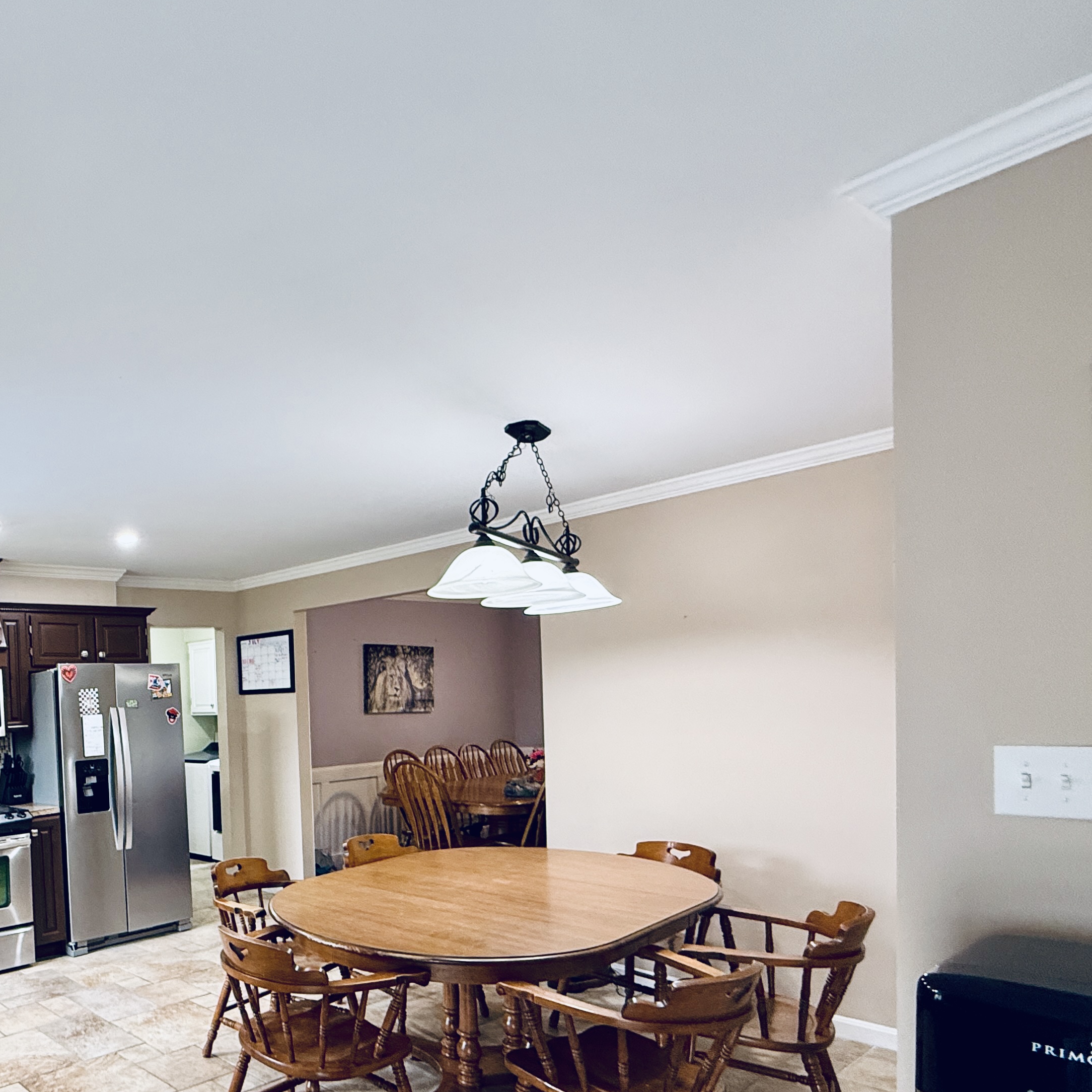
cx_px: 133
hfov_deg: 58.7
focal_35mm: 23
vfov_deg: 65.4
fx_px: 821
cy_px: 731
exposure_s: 1/60
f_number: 2.2
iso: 320
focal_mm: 2.22
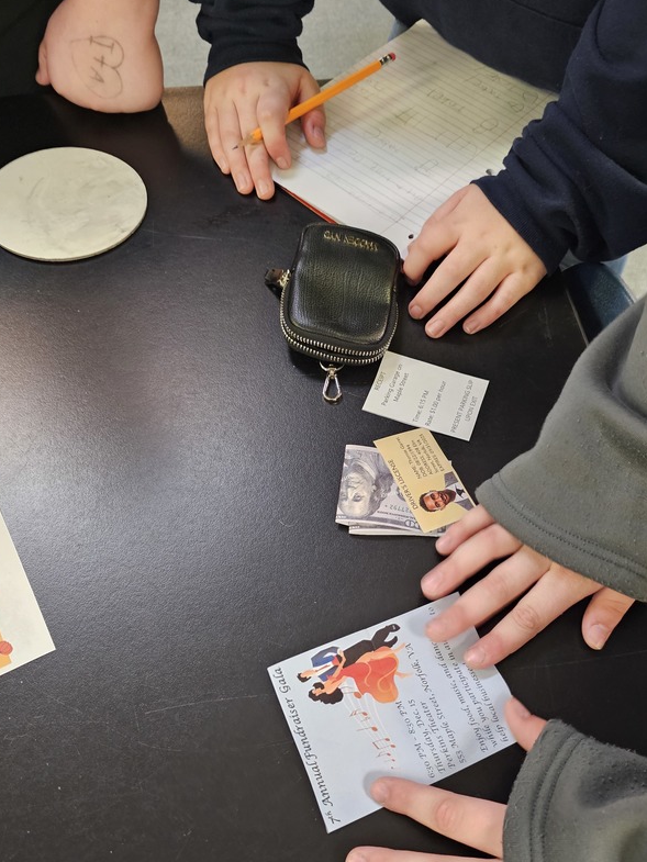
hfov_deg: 46.5
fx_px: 747
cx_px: 388
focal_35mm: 30
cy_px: 519
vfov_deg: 59.4
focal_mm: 6.3
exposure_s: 1/30
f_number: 1.7
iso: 500
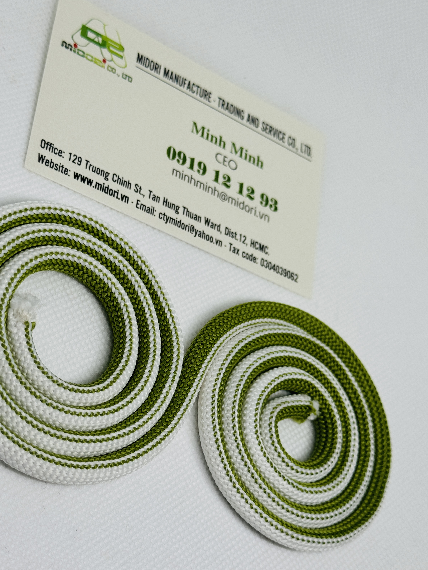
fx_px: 1006
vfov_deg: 31.6
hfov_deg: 24.0
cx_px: 170
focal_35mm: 61
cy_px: 329
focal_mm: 6.76
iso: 64
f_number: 1.78
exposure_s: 1/388
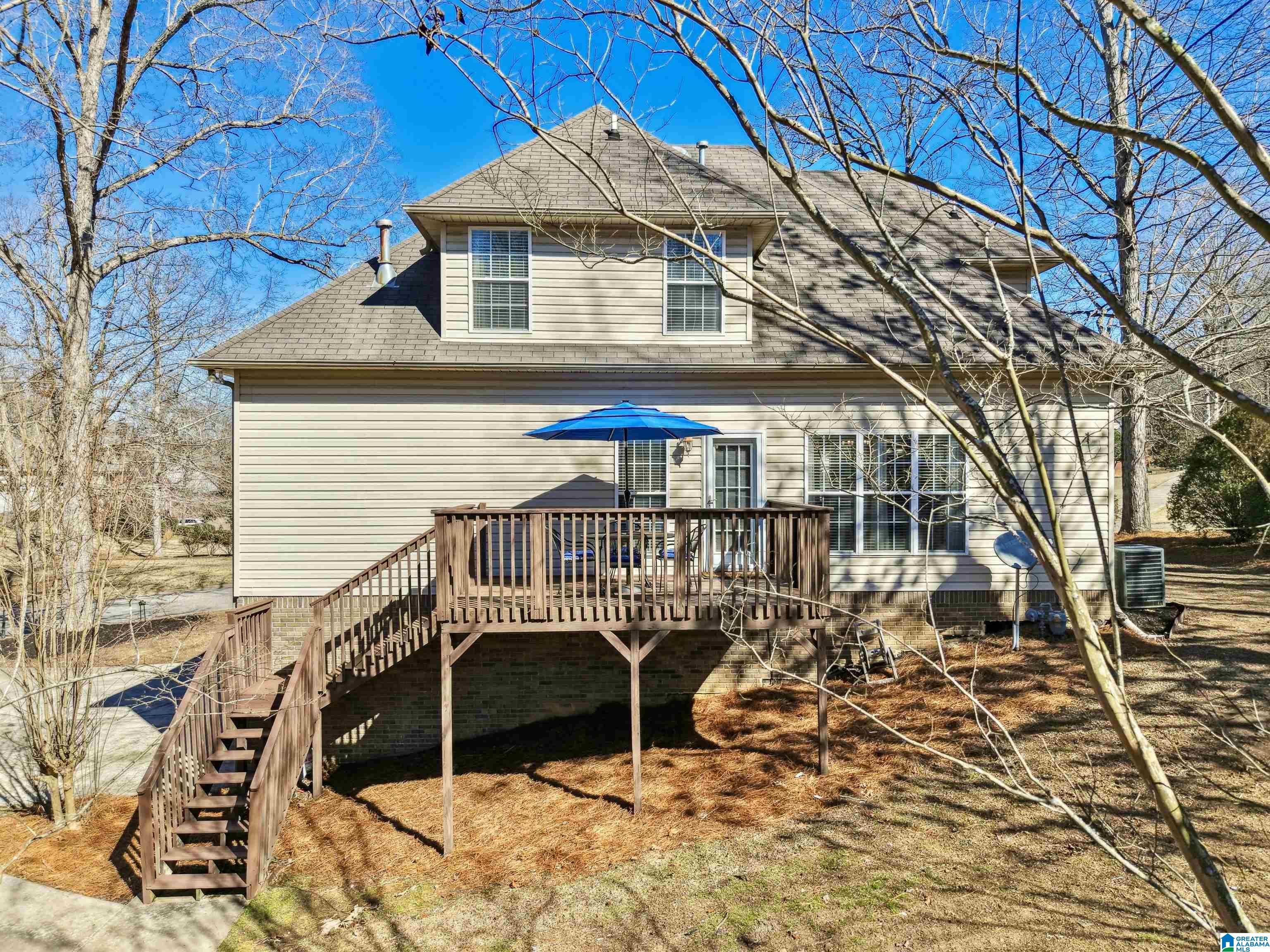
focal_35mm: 24
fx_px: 881
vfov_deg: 56.8
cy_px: 476
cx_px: 635
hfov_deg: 71.6
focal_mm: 8.7
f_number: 1.8
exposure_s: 1/2500
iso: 190
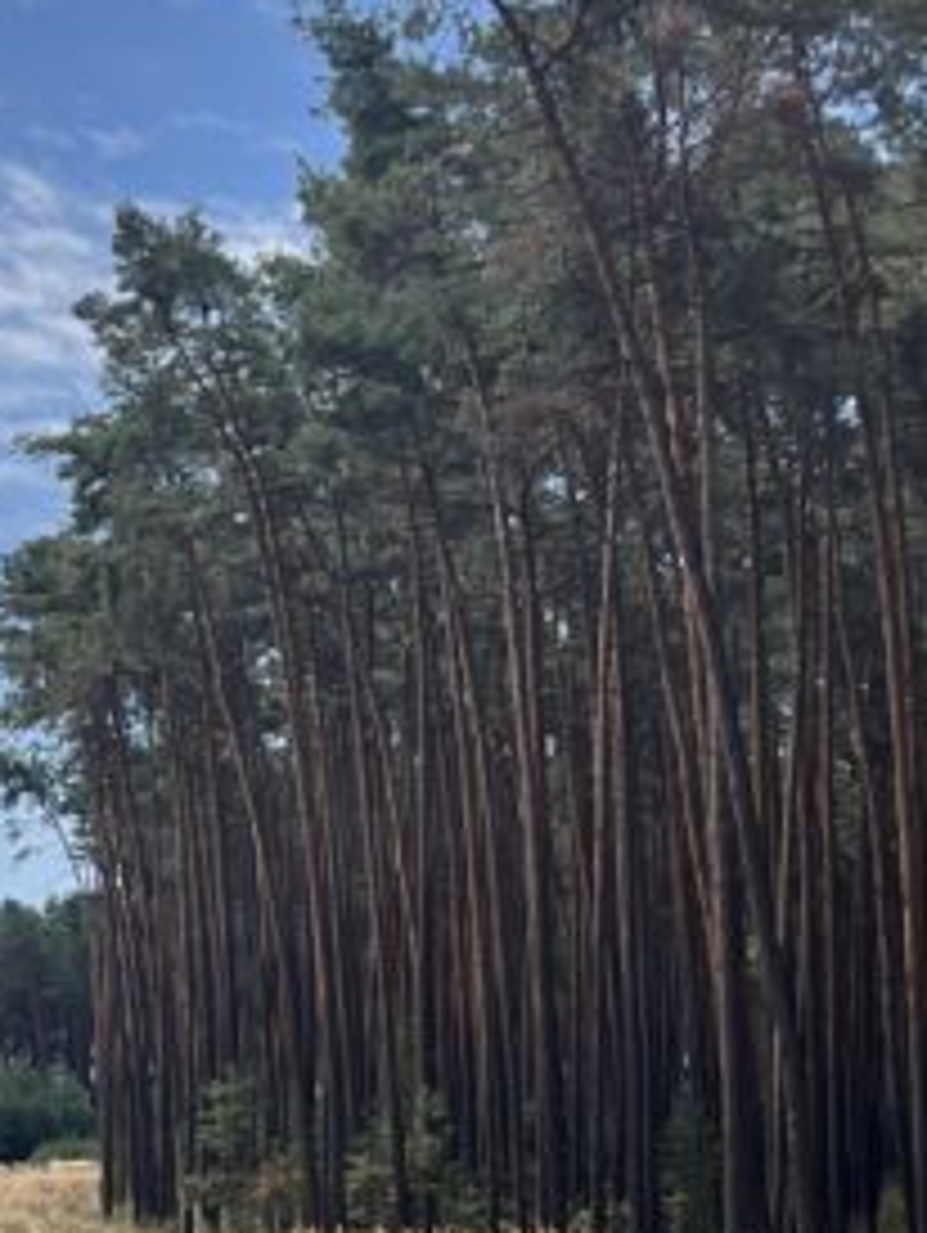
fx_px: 3458
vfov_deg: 19.7
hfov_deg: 15.1
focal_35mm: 97
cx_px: 112
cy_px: 1188
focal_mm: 5.7
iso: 50
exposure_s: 1/5076
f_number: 1.5
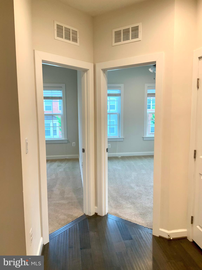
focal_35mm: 29
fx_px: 226
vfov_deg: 61.7
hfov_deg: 48.2
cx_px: 101
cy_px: 135
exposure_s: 1/60
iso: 80
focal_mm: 3
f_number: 1.8
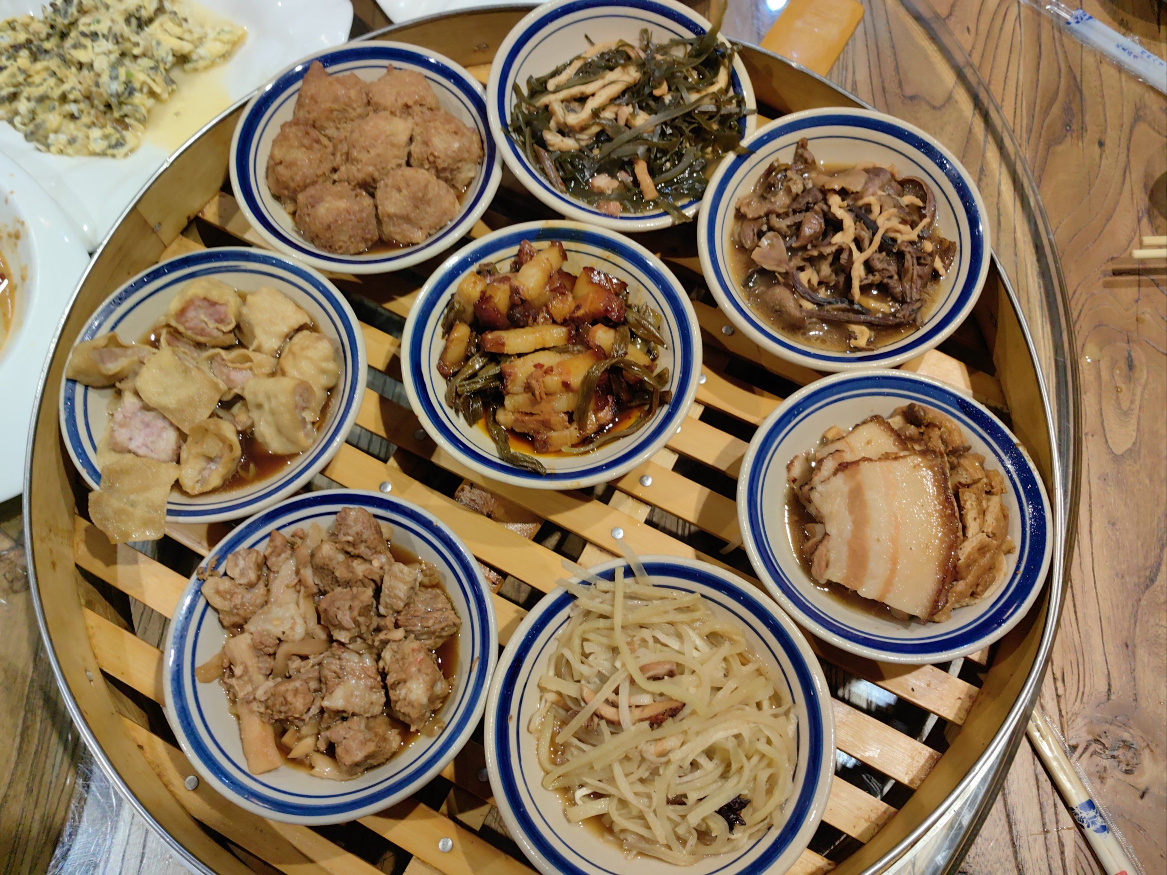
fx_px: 910
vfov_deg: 51.4
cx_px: 584
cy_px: 438
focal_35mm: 27
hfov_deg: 65.3
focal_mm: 5.75
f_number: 2
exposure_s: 1/50
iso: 64
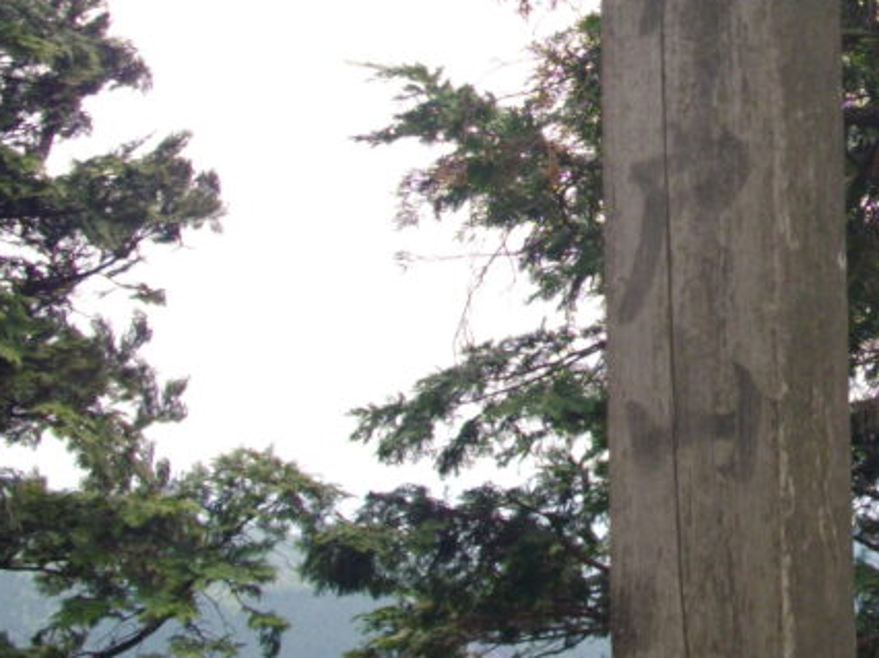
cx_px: 815
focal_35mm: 89
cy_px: 101
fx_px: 2259
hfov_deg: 21.5
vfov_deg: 16.4
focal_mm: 6.2
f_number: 5.6
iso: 100
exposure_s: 1/125
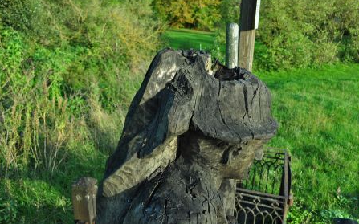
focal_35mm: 34
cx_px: 179
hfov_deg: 56.7
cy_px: 112
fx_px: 333
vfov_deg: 37.2
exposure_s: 1/100
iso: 200
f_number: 8
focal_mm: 22
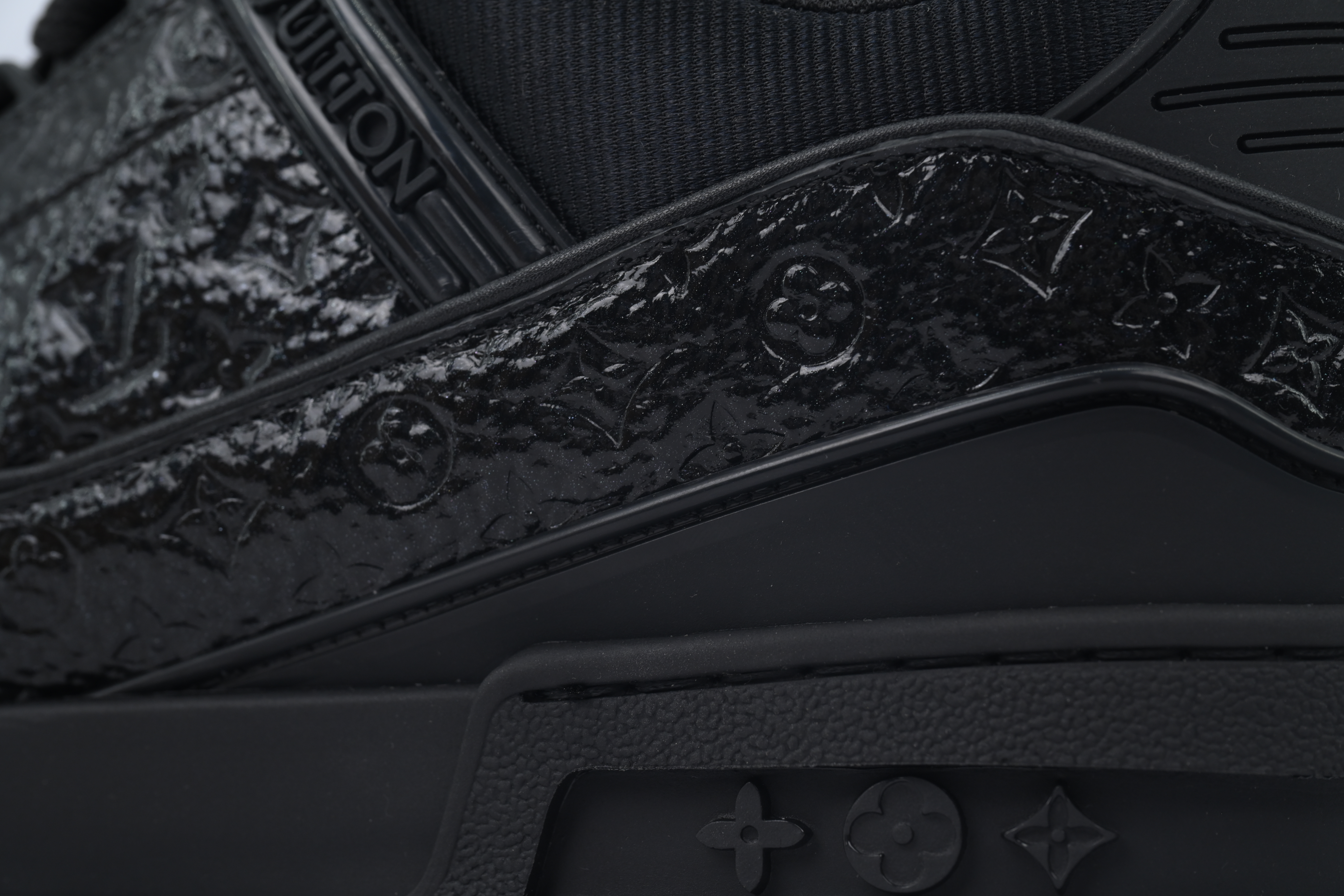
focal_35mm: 76
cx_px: 672
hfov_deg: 26.7
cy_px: 448
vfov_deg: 17.9
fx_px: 2837
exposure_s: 1/100
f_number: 10
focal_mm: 76
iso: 400
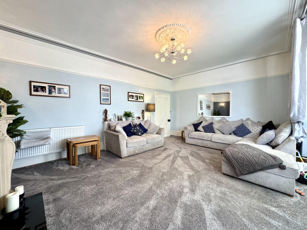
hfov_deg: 102.1
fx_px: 124
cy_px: 115
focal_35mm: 14
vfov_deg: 85.7
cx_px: 154
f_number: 2.2
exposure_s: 1/100
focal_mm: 2.22
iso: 125
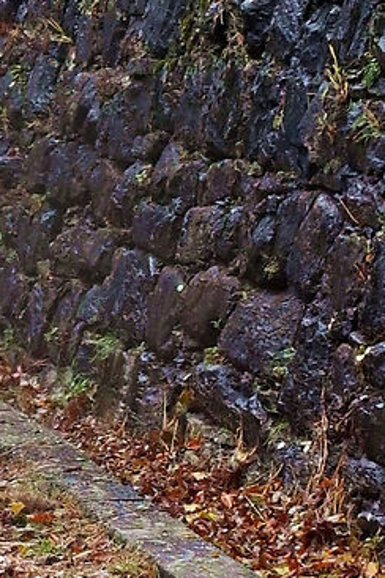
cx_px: -638
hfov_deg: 4.3
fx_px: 5046
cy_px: -121
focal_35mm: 314
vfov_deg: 6.5
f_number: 4
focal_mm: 48
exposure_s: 1/400
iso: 3200
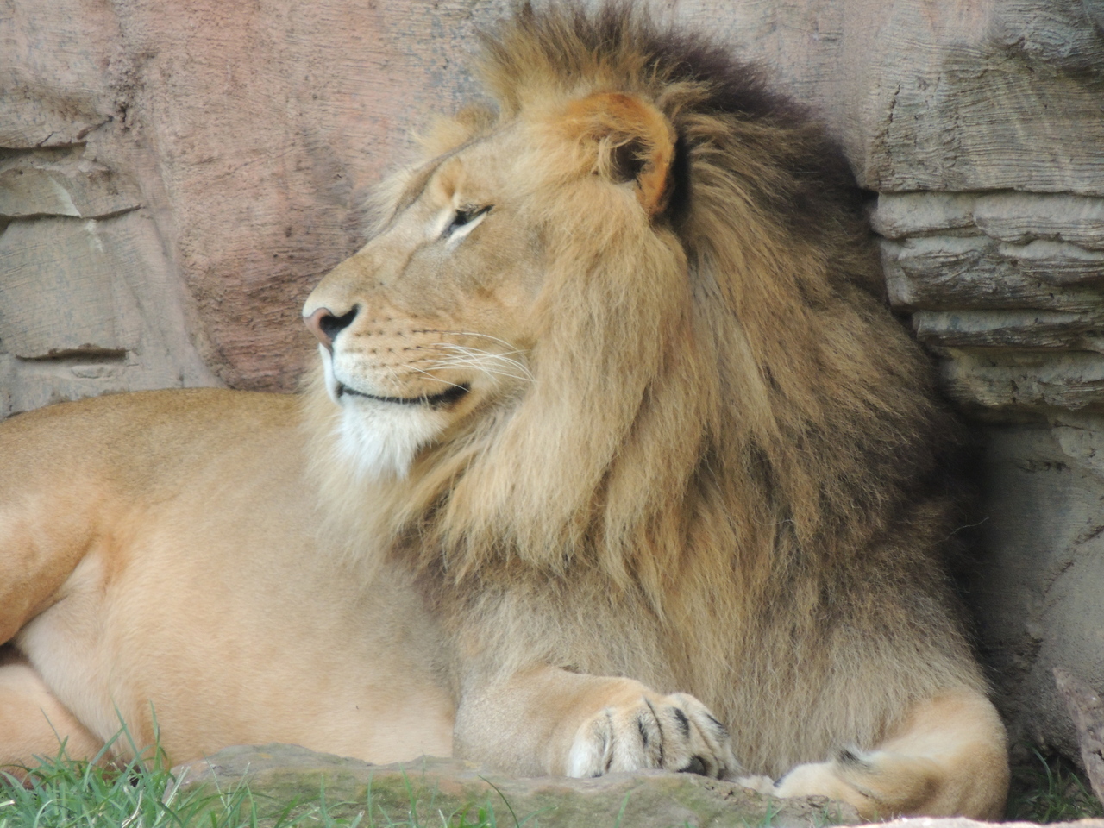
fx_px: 31893
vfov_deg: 1.5
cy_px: 414
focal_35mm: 1000
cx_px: 552
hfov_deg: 2.0
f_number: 5.9
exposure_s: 1/200
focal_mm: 180
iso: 400
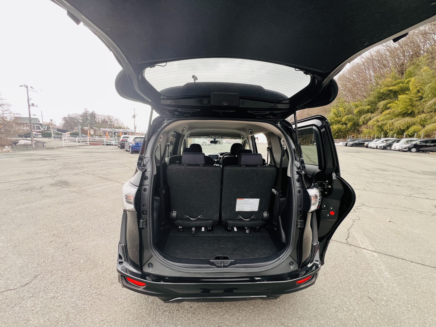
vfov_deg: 89.9
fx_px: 164
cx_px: 218
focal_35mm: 13
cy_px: 164
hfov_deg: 106.2
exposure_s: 1/99
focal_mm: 1.57
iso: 100
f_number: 1.8
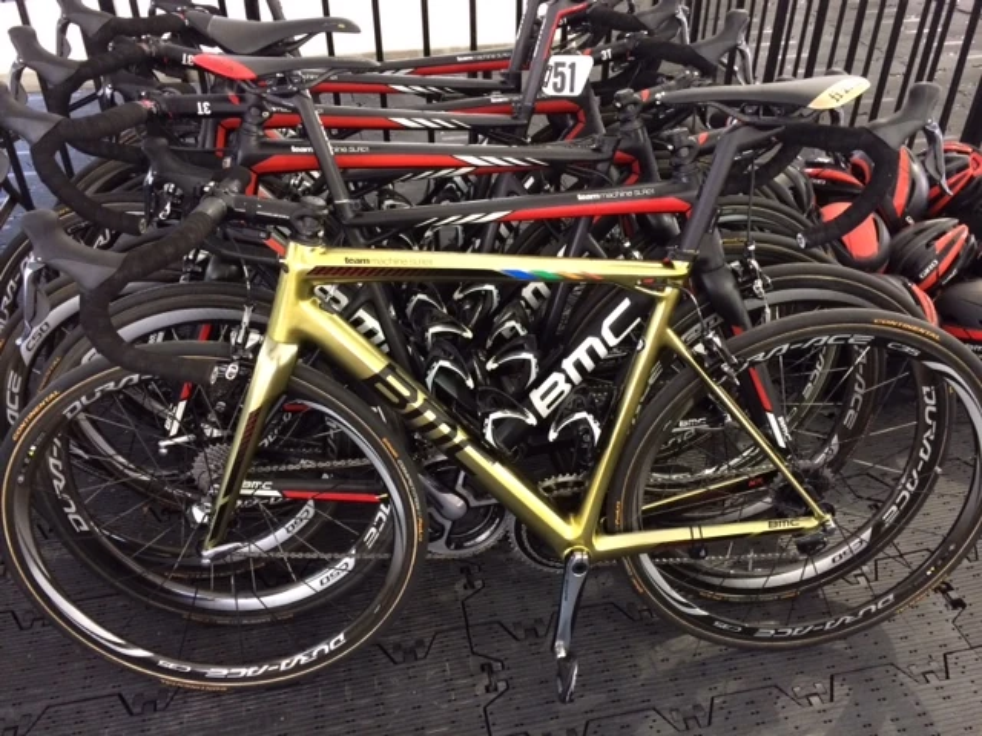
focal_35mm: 29
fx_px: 823
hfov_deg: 61.7
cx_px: 491
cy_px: 368
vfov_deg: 48.2
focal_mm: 4.15
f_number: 2.2
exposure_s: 1/30
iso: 250
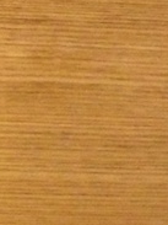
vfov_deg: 9.2
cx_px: 451
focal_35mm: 185
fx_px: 1199
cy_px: -366
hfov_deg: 7.3
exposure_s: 1/15
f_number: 2.4
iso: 400
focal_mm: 4.12
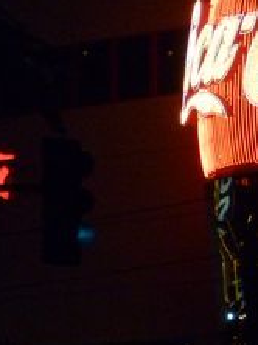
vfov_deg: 5.1
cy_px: 106
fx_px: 3883
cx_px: 350
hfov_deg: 3.8
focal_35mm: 390
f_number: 5.9
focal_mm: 19.2
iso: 400
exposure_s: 1/50
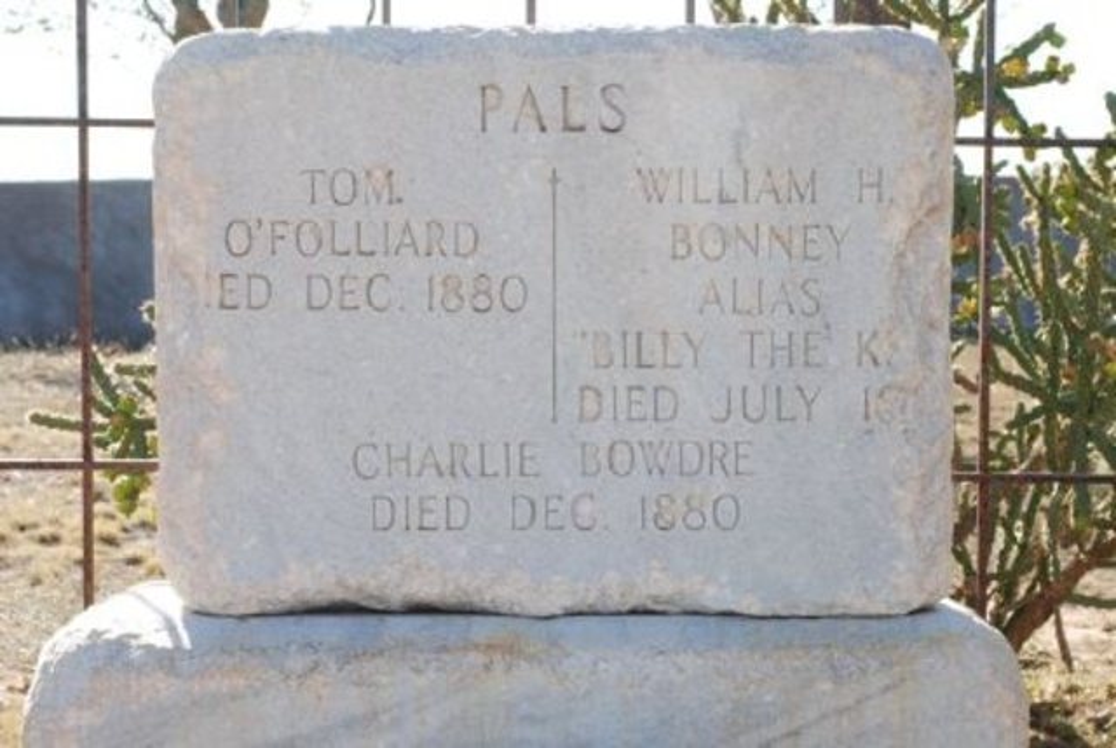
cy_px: 374
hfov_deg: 26.9
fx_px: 2329
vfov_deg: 18.2
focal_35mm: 75
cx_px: 558
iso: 200
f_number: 10
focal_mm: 50
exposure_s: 1/100
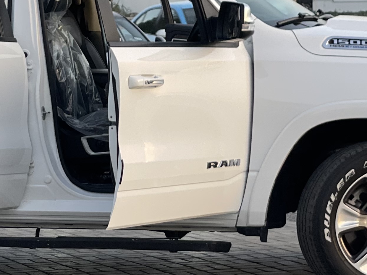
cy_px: 190
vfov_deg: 7.1
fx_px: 2205
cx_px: 14
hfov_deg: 9.5
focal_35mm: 208
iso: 32
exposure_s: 1/121
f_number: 2.2
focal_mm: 7.5
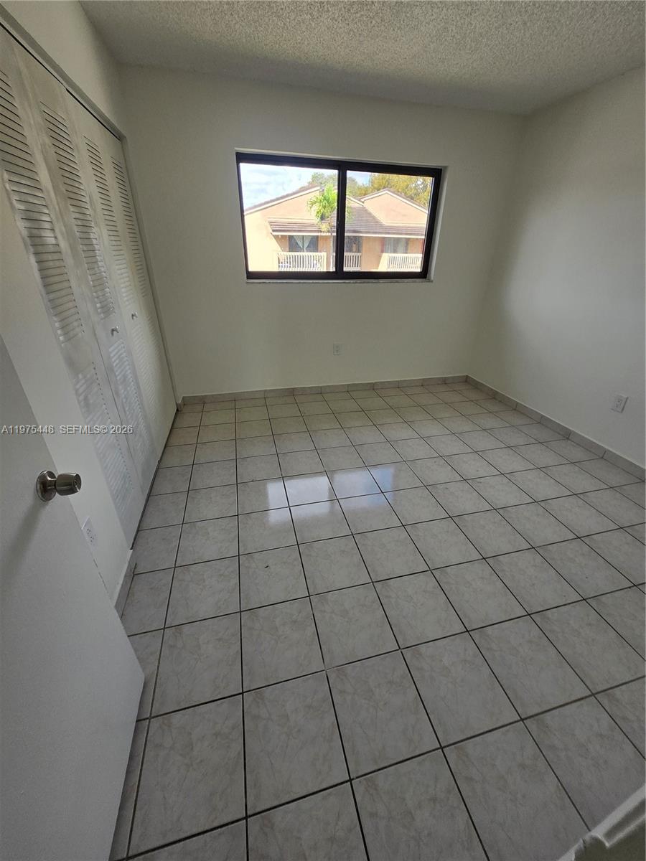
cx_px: 323
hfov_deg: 89.9
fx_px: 323
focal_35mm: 13
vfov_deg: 106.2
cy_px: 430
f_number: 2.2
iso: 25
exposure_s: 1/136
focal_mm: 1.7
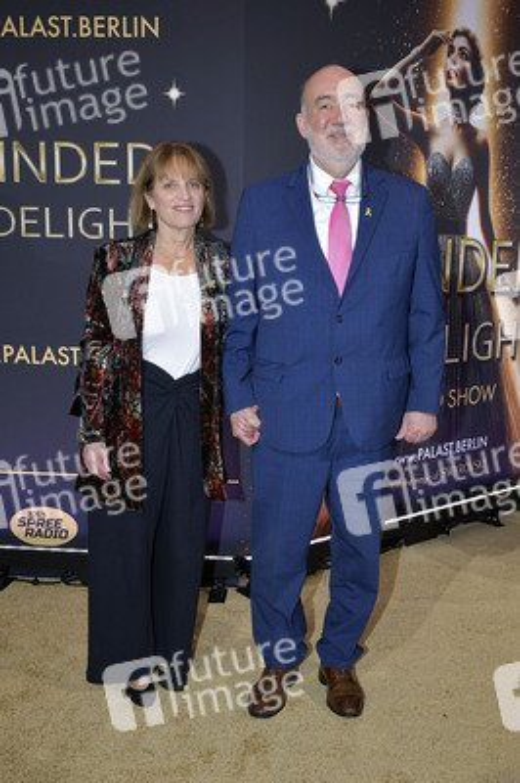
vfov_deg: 58.8
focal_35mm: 32
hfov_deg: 41.0
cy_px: 392
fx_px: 694
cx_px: 260
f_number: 6.3
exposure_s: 1/250
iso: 1250
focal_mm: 32
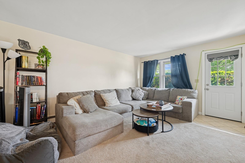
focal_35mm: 14
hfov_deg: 104.3
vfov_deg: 81.2
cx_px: 122
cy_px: 82
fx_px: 95
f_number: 11
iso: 100
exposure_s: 1
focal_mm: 14
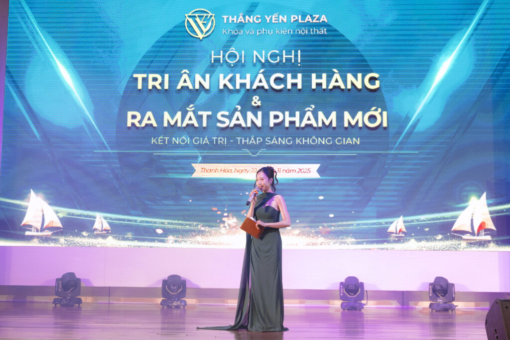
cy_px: 170
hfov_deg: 39.6
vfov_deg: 27.0
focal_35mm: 50
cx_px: 255
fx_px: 708
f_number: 3.2
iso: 500
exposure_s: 1/100
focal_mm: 33.6
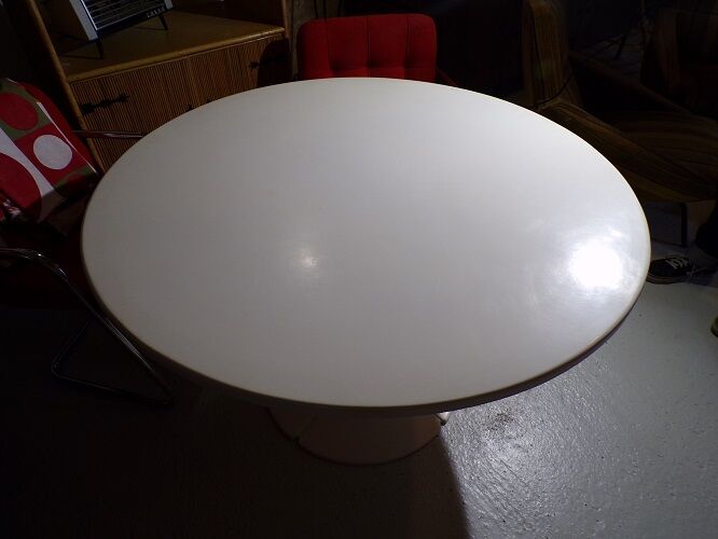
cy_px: 270
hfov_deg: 71.6
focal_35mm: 24
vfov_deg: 56.8
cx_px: 359
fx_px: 498
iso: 109
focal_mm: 4.3
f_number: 3
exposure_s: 1/34
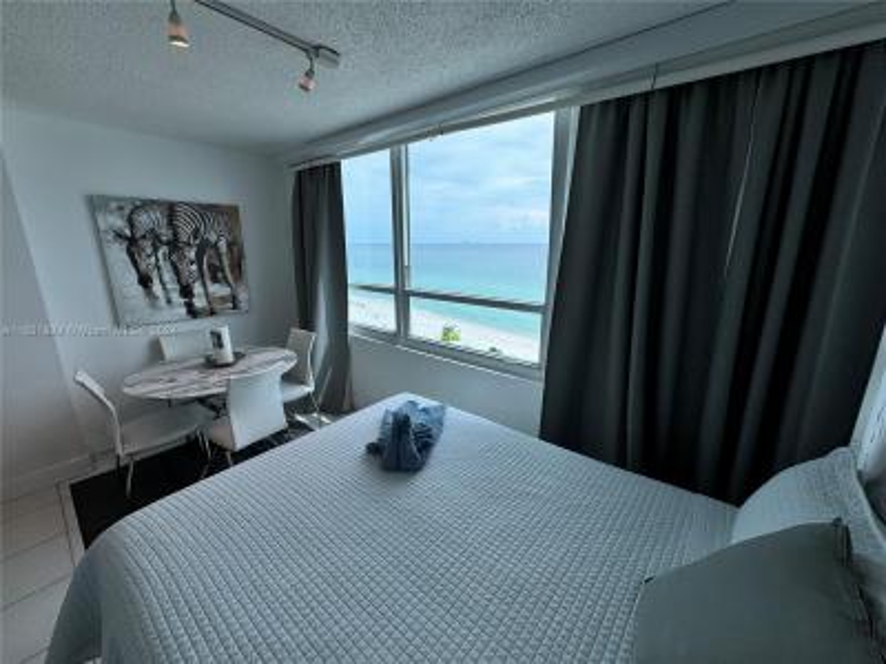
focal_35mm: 14
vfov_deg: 85.7
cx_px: 443
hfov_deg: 102.1
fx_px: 358
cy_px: 332
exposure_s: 1/641
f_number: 2.2
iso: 50
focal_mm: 2.22
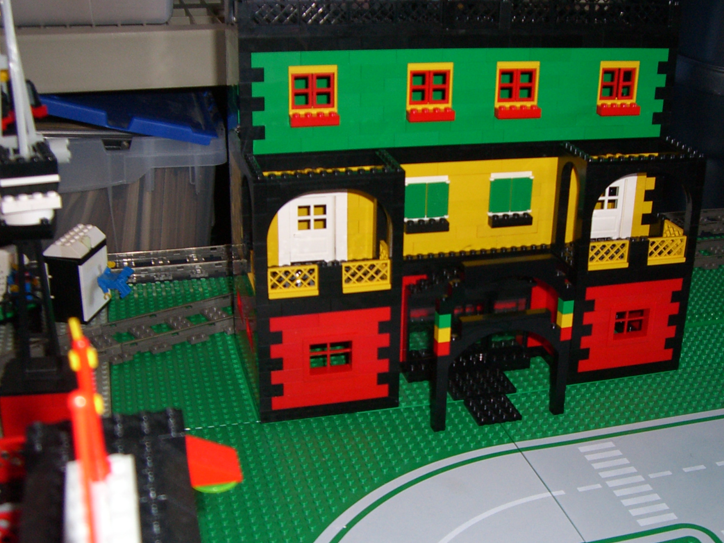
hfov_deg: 39.4
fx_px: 1004
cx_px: 456
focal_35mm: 48
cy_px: 265
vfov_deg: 30.3
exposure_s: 1/60
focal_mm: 6.2
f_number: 2.7
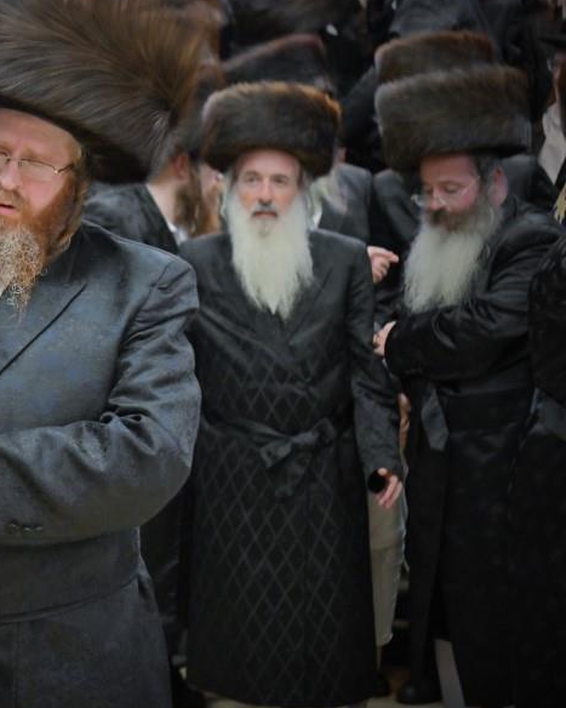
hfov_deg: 14.2
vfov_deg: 17.9
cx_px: 23
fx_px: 2241
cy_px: 318
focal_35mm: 107
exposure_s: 1/200
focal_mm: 65
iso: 1250
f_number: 4
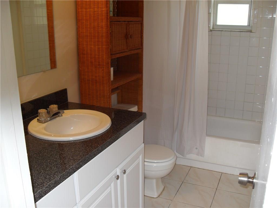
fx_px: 272
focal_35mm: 34
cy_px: 104
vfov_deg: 41.8
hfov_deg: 54.0
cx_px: 138
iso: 100
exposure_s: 1/45
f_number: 2.8
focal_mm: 6.3
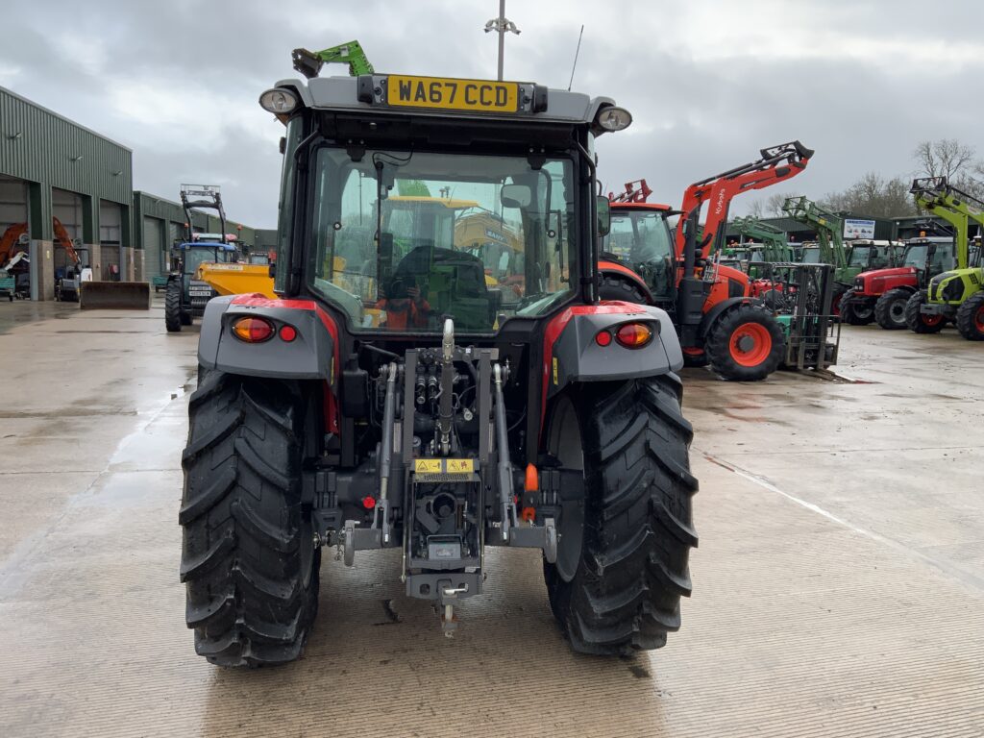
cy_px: 369
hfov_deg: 61.7
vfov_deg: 48.2
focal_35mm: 29
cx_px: 492
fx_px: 824
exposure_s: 1/428
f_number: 1.8
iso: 16
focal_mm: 3
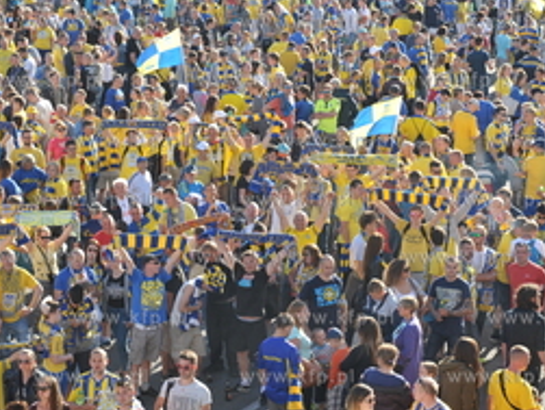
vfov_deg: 13.9
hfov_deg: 18.3
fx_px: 1687
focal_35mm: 107
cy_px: 169
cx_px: 206
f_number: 9
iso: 320
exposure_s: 1/160
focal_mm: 70
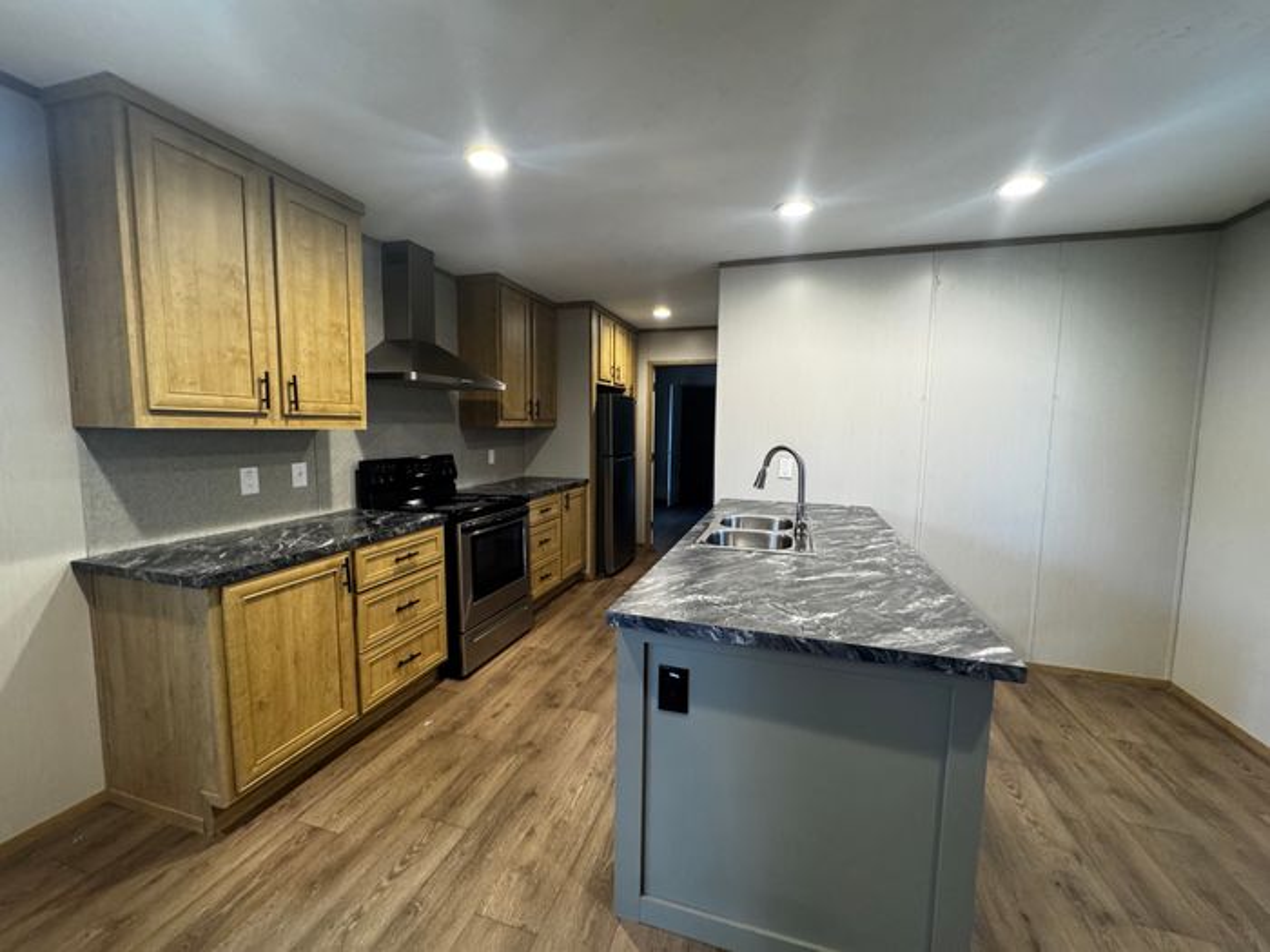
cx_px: 635
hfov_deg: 102.1
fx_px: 514
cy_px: 476
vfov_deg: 85.7
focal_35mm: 14
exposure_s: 1/60
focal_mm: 2.22
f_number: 2.2
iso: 250
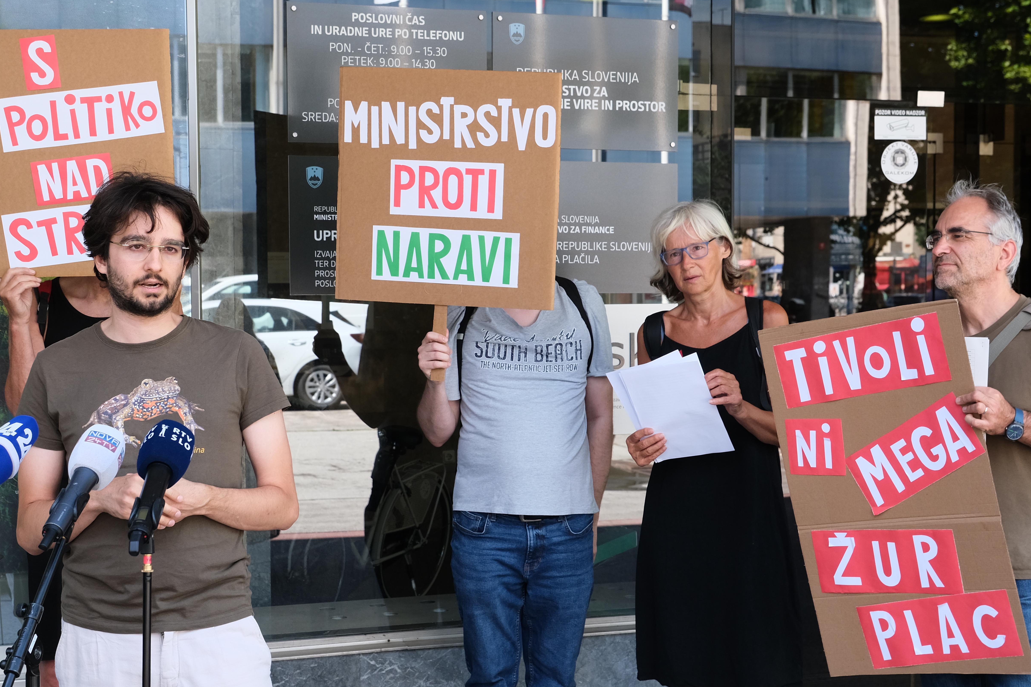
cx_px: 512
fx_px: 1632
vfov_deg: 23.8
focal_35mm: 57
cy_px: 384
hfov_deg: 35.1
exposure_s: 1/105
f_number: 4.5
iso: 400
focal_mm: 29.2
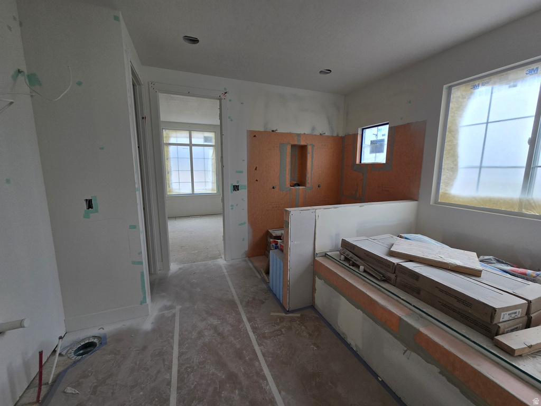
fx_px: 203
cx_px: 270
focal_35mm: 13
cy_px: 203
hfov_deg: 106.2
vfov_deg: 89.9
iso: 50
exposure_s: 1/173
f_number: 2.2
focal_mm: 2.2
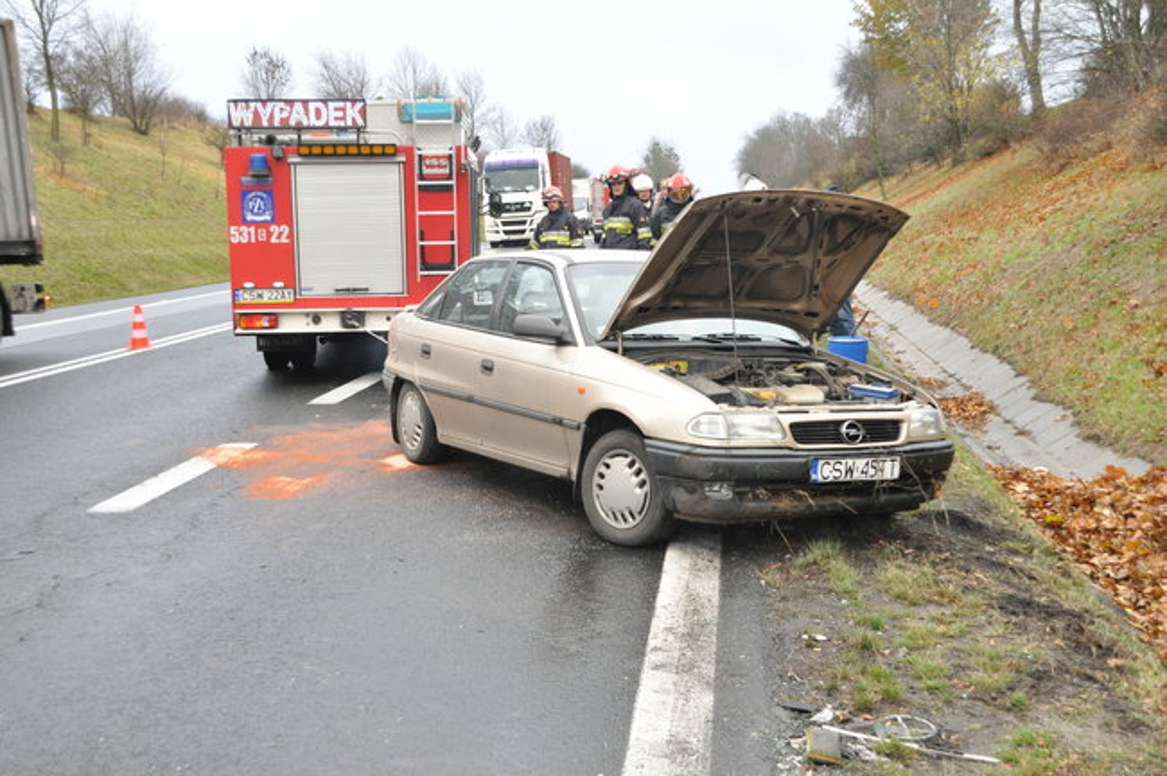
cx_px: 584
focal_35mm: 44
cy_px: 388
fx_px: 1409
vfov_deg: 30.8
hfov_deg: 45.0
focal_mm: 29
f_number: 6.3
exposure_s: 1/160
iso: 1000
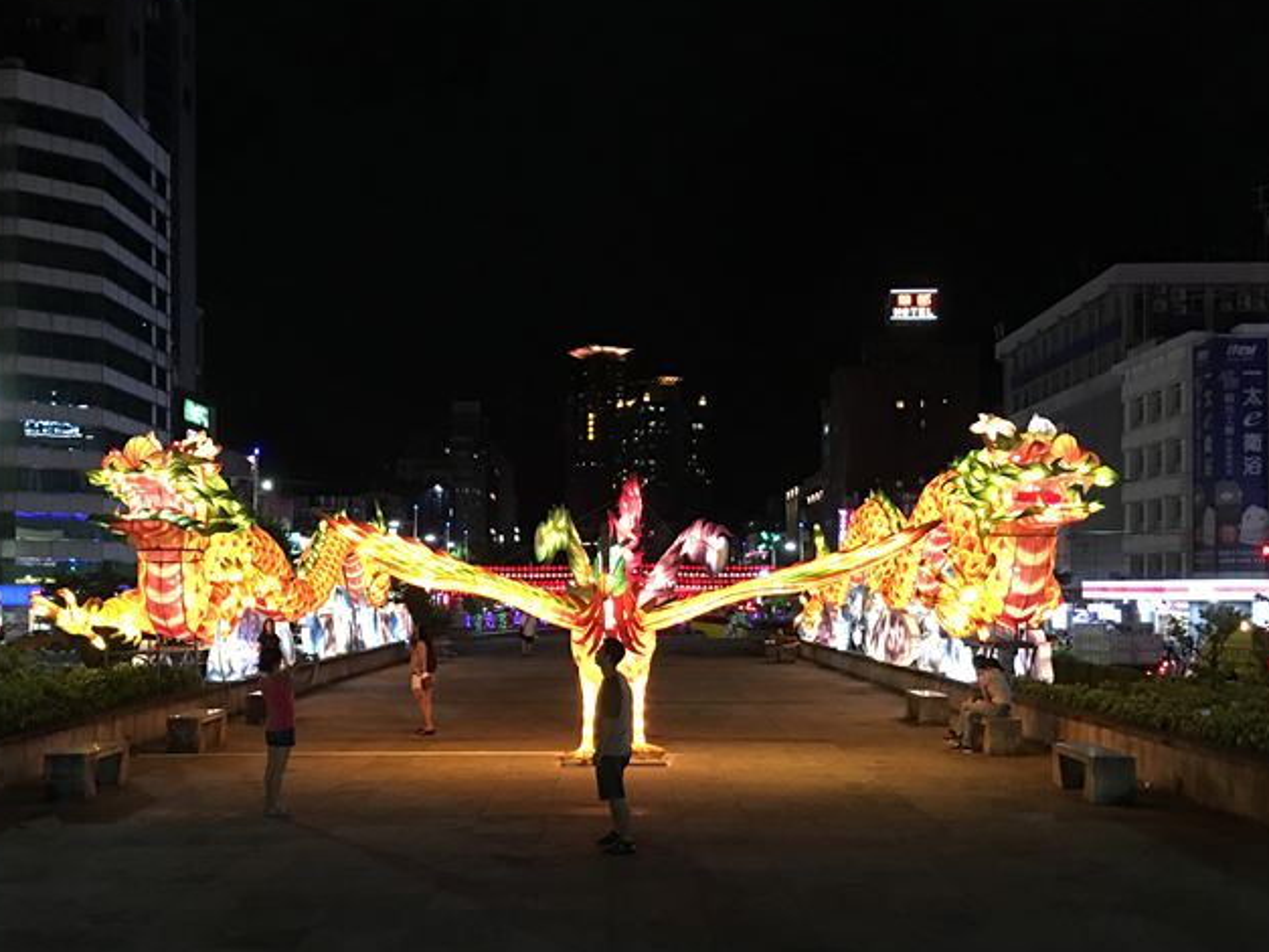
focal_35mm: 37
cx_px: 587
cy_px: 577
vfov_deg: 38.5
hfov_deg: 50.1
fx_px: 1356
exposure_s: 1/4
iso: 50
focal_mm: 4.15
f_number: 2.2
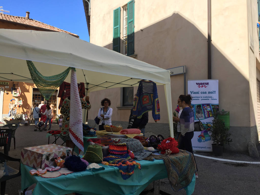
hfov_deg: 61.7
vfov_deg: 48.2
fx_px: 218
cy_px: 98
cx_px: 130
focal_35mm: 29
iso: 32
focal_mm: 4.15
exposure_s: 1/942
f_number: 2.2
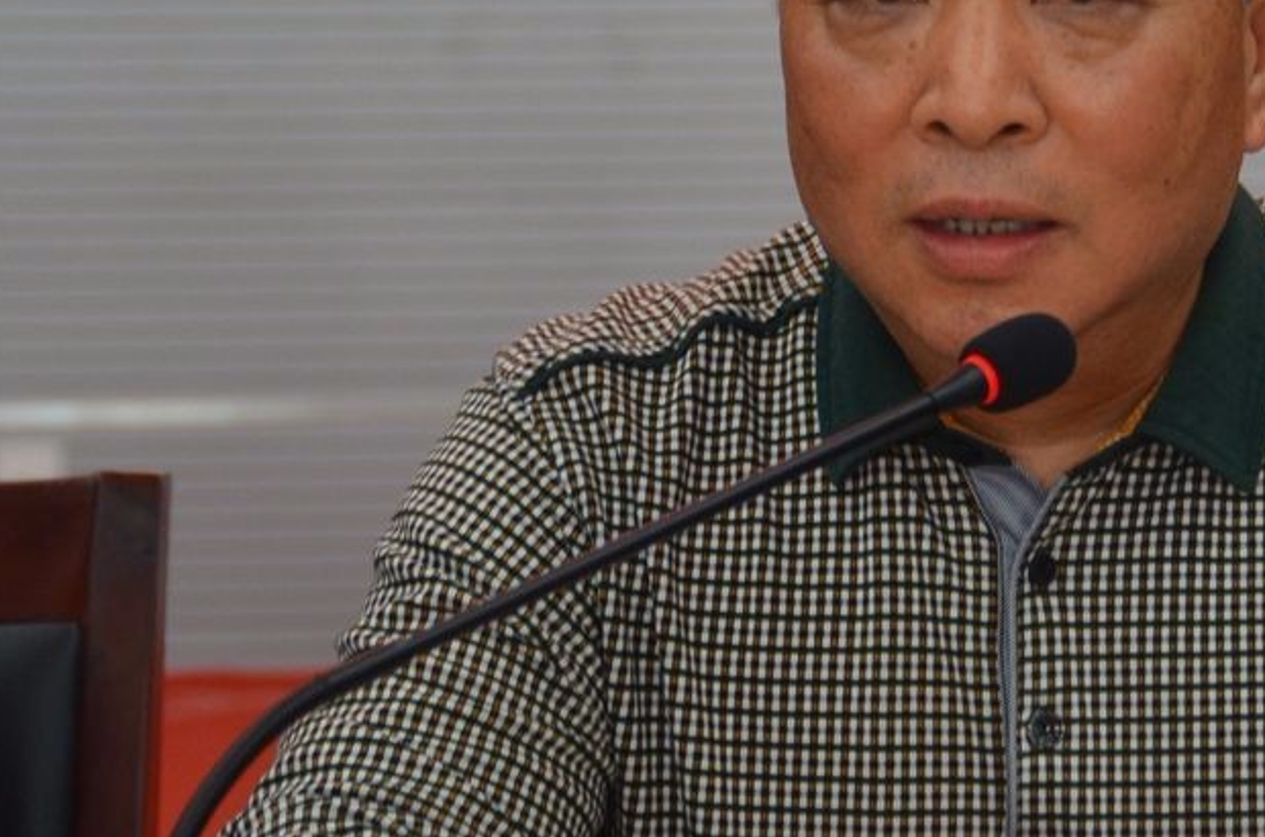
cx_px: 1190
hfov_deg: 9.1
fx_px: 7886
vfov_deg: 6.1
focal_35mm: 225
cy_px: 173
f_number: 4.8
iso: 800
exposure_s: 1/40
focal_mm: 62
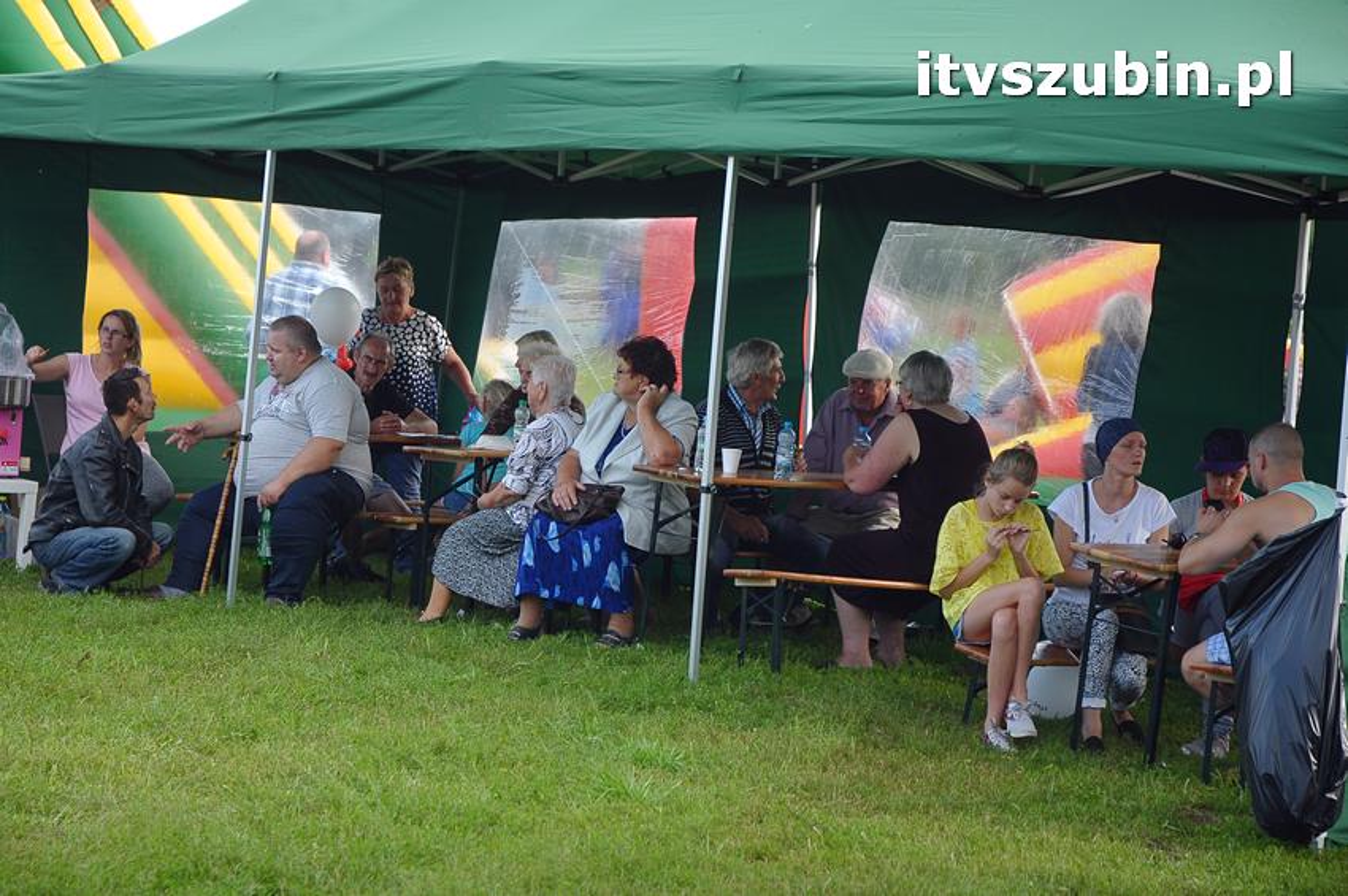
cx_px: 674
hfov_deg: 19.5
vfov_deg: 13.0
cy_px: 448
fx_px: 3928
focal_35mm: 105
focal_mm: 70
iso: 400
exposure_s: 1/400
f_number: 5
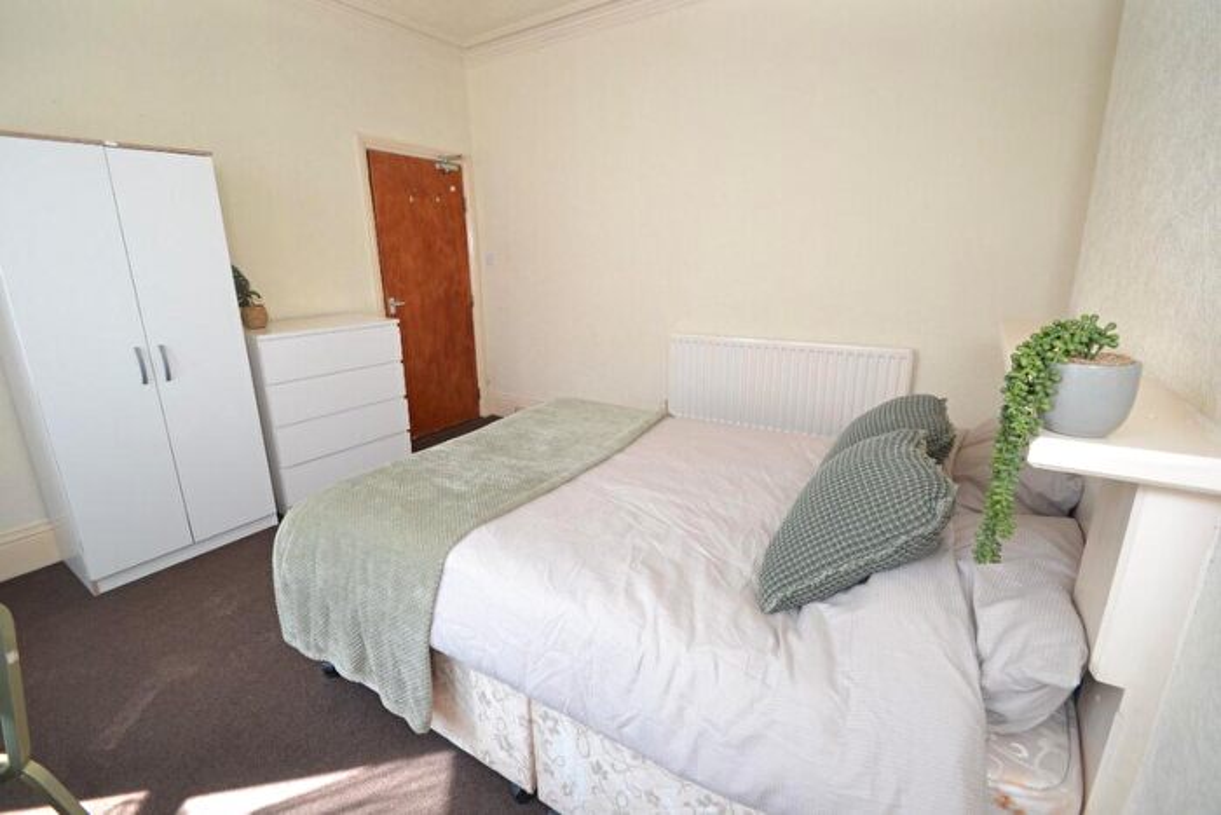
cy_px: 408
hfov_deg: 100.4
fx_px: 509
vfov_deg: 77.4
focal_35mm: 15
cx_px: 610
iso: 400
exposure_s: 1/100
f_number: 5
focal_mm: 10
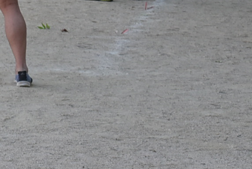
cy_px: -104
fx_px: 3848
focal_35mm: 549
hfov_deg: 3.7
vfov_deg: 2.5
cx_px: -67
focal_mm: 70
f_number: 8
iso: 400
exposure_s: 1/250
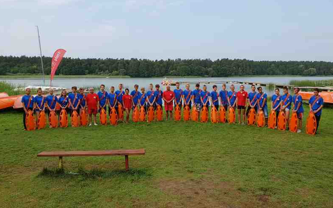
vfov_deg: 44.5
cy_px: 105
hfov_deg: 66.5
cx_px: 166
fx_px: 254
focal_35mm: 28
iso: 50
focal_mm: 4.3
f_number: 2.4
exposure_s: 1/701
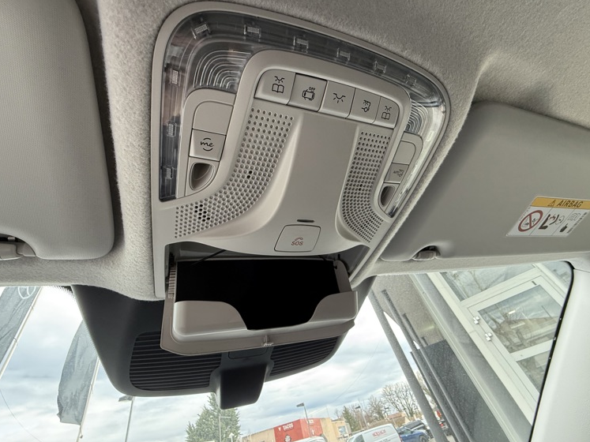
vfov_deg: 81.6
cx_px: 279
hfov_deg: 98.1
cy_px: 208
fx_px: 256
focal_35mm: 15
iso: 320
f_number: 2.2
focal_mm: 2.22
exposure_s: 1/99
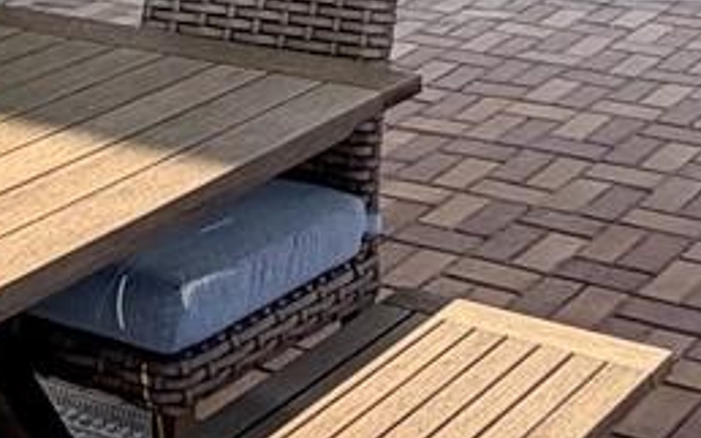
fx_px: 1757
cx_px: 571
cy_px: -422
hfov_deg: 22.2
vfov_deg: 12.6
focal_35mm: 92
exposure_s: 1/217
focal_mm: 2.22
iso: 40
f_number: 2.2
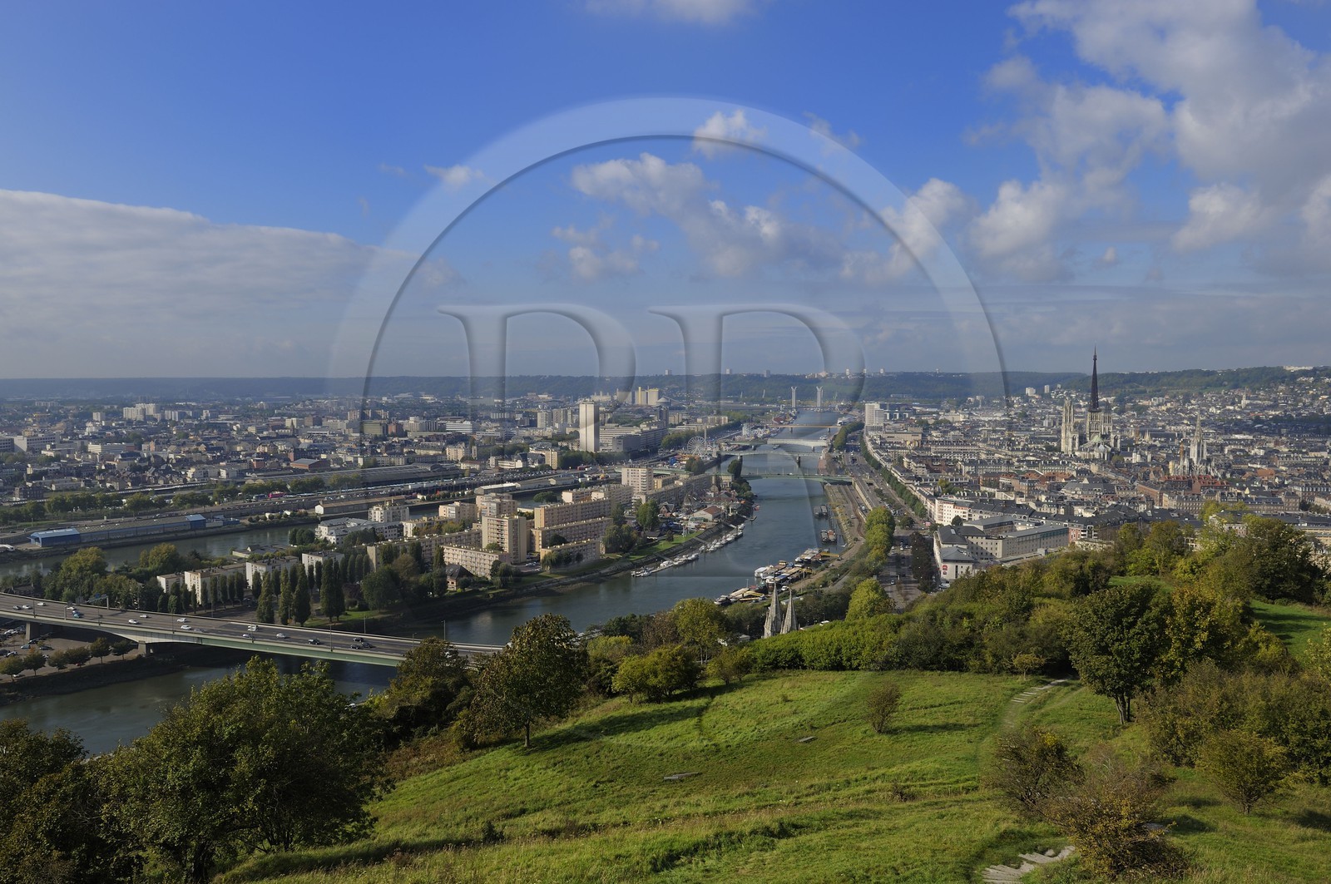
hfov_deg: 69.5
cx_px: 666
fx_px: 960
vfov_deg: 49.4
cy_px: 442
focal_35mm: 26
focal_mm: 26
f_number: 11
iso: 200
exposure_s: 1/200
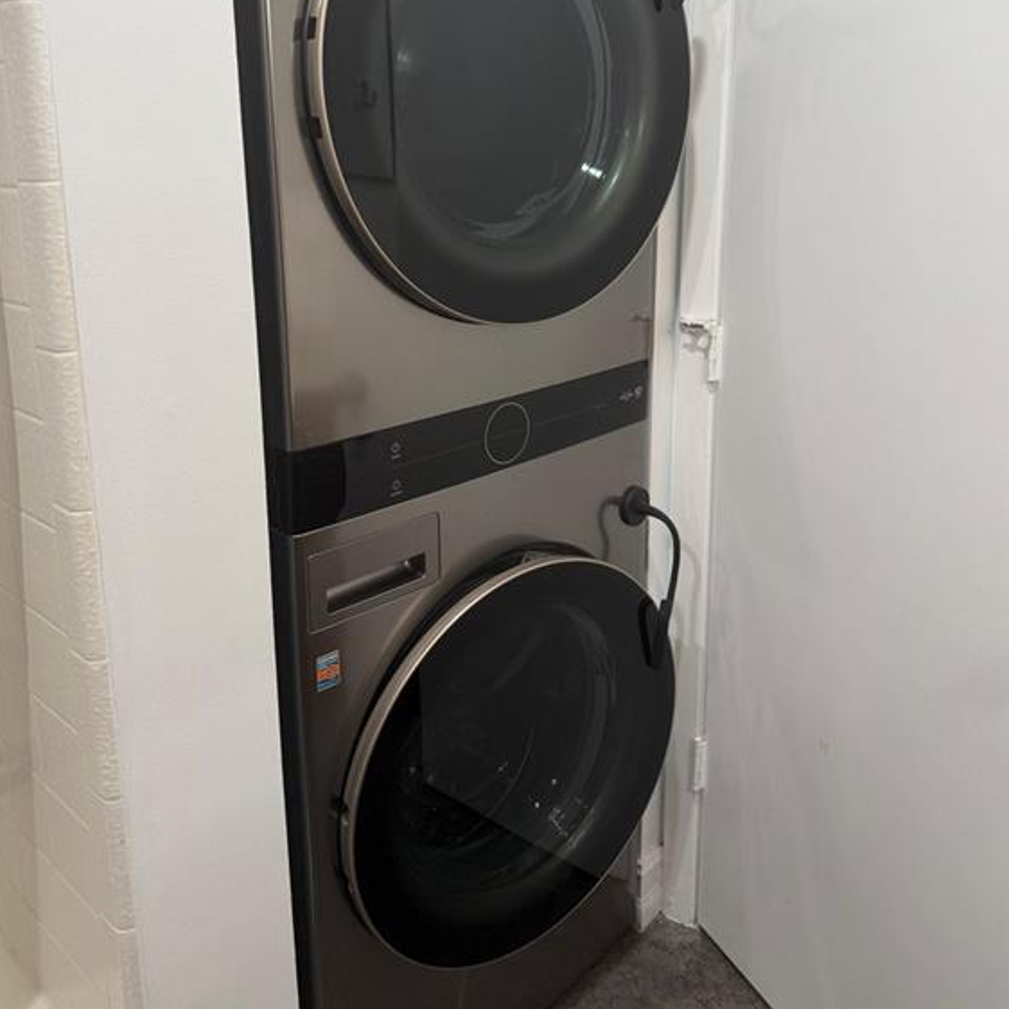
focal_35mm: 29
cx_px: 508
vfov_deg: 54.7
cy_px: 348
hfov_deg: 55.6
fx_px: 956
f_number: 1.78
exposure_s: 1/60
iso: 125
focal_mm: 6.76
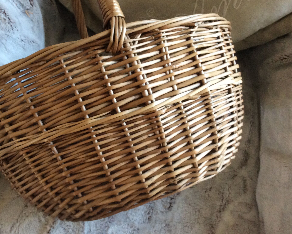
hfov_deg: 43.5
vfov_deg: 35.7
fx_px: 363
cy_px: 115
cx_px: 110
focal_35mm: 42
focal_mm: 3.3
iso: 160
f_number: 2.4
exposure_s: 1/25
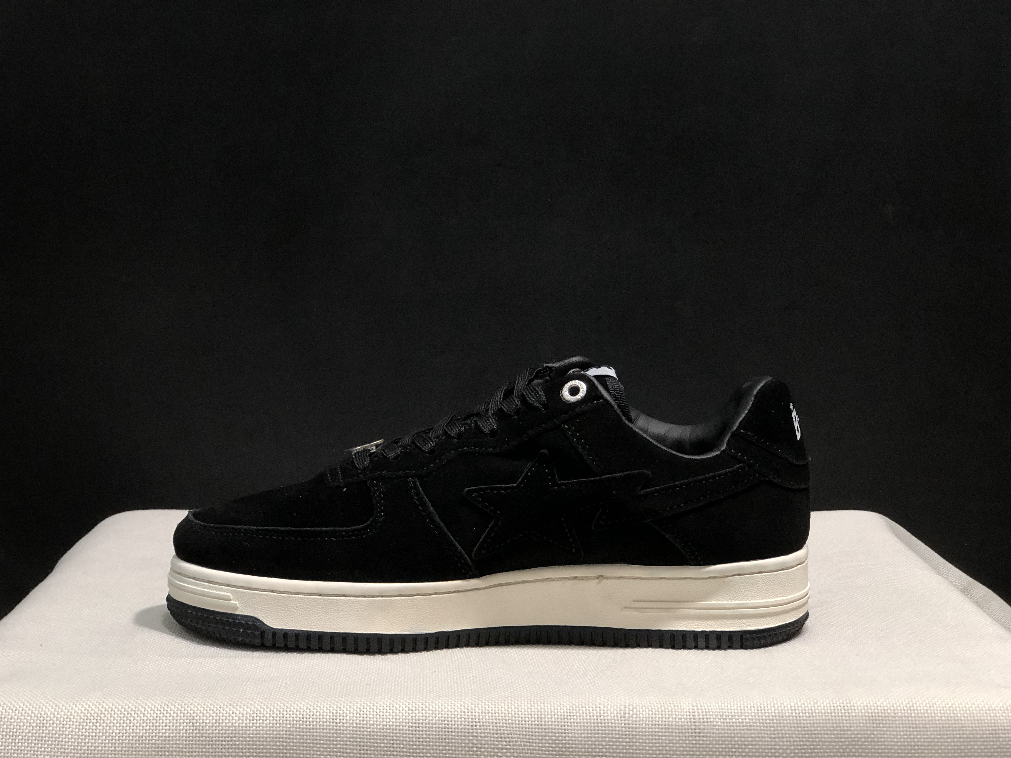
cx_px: 506
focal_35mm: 57
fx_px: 1665
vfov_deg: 25.7
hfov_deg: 33.8
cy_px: 379
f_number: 2.8
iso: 125
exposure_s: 1/30
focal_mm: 6.6
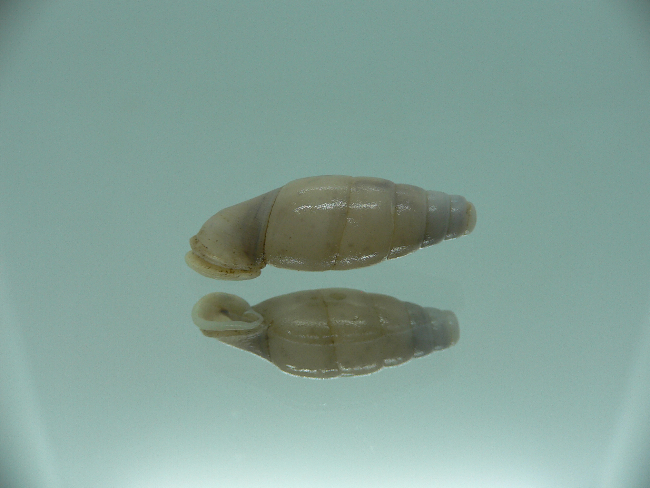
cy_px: 244
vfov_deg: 40.7
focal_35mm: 35
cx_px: 325
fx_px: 657
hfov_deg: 52.6
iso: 80
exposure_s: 1/80
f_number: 2.8
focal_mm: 4.6
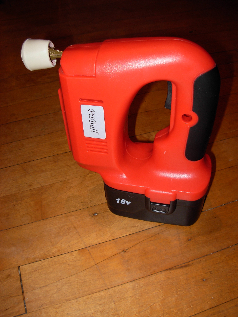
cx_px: 119
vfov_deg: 49.0
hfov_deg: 37.7
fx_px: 348
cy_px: 158
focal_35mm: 38
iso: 79
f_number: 2.9
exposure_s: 1/22.6
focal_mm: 6.3
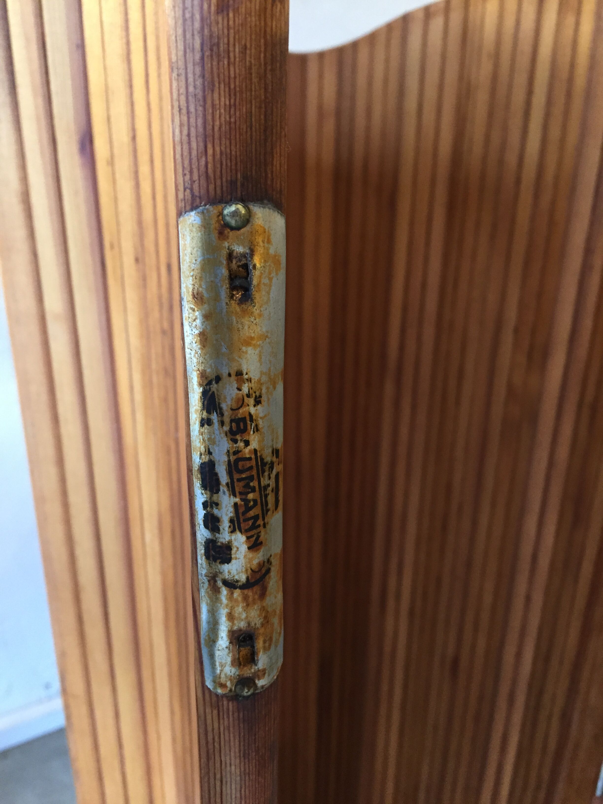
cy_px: 402
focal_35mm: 29
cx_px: 302
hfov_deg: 48.2
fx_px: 674
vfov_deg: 61.7
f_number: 2.2
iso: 250
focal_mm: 4.15
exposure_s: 1/33
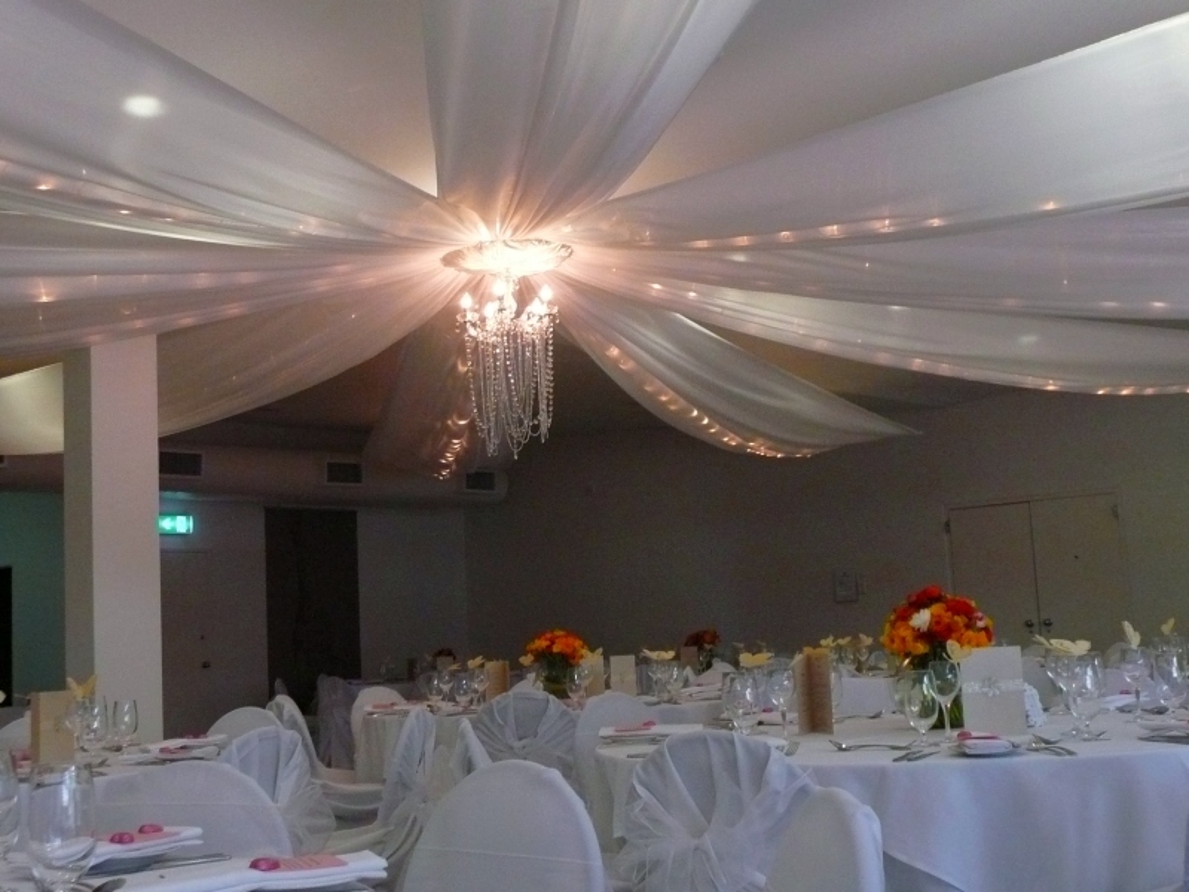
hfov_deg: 42.1
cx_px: 594
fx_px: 1546
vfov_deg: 32.2
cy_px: 446
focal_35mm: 45
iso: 400
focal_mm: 7.3
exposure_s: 1/30
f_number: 4.1
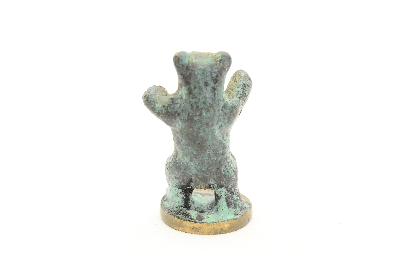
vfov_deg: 16.5
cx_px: 200
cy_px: 132
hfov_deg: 24.7
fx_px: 912
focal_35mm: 82
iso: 320
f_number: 10
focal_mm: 55
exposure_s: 1/60
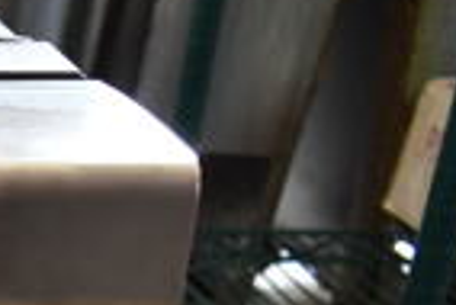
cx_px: -501
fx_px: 1471
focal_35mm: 116
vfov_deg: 11.0
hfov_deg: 14.2
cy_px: 555
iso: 640
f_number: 3.5
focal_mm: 18
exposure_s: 1/30
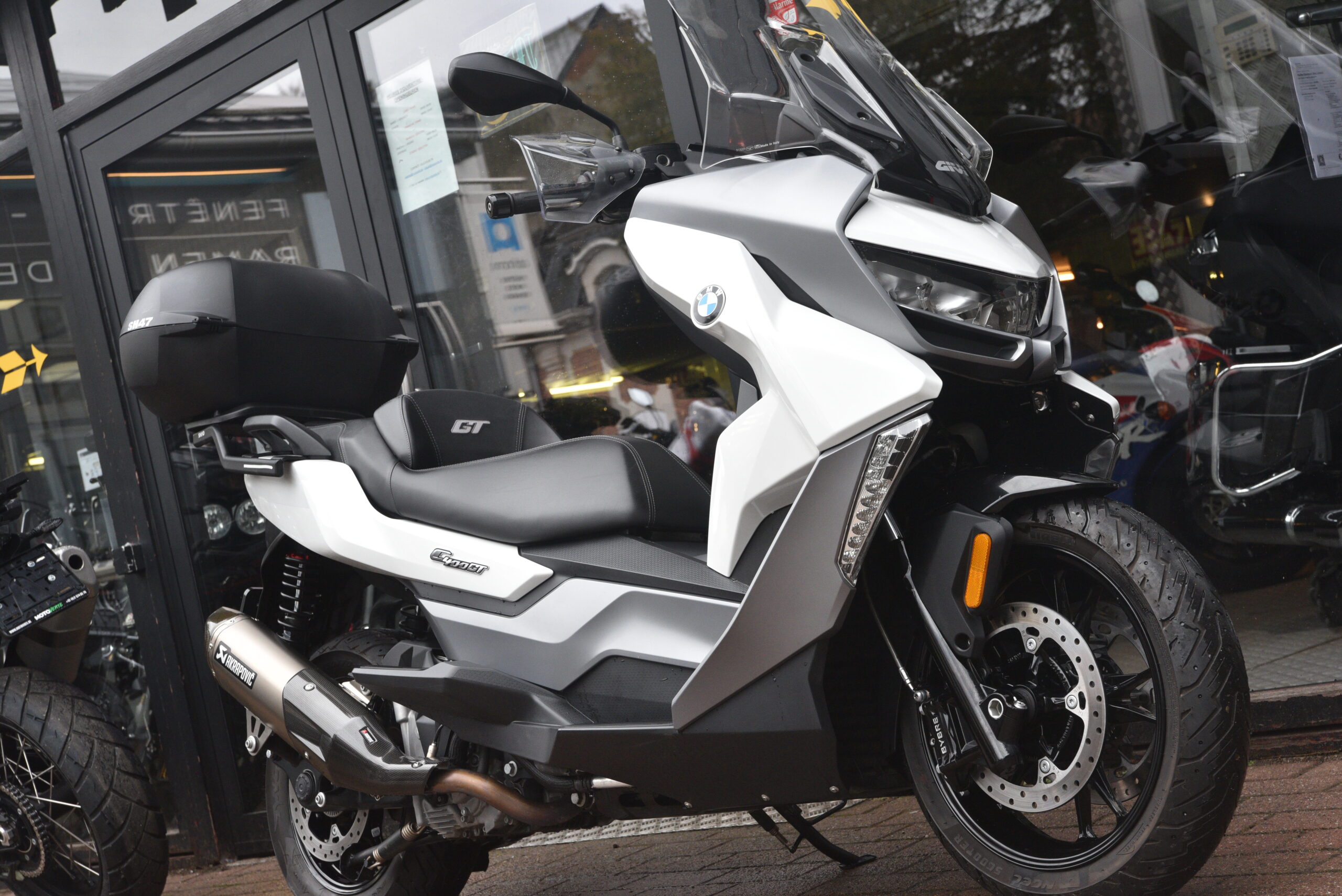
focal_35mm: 60
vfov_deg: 22.6
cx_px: 671
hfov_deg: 33.4
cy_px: 448
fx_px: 2237
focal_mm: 60
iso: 2000
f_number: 9
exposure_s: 1/320
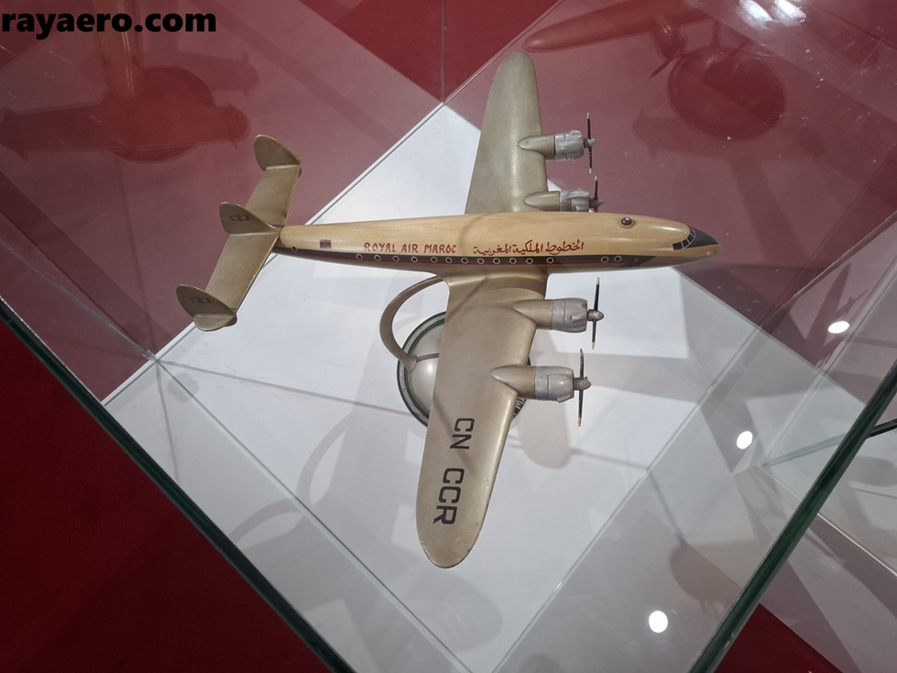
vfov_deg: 58.9
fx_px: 596
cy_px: 336
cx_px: 448
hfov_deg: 73.9
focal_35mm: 23
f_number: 1.8
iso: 160
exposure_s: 1/100
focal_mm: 5.54
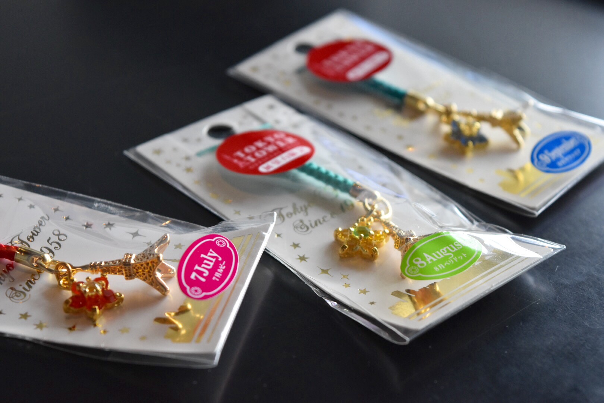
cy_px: 202
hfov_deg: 28.1
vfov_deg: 18.9
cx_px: 302
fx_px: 1208
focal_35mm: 72
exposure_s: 1/60
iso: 1100
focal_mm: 48
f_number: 5.3
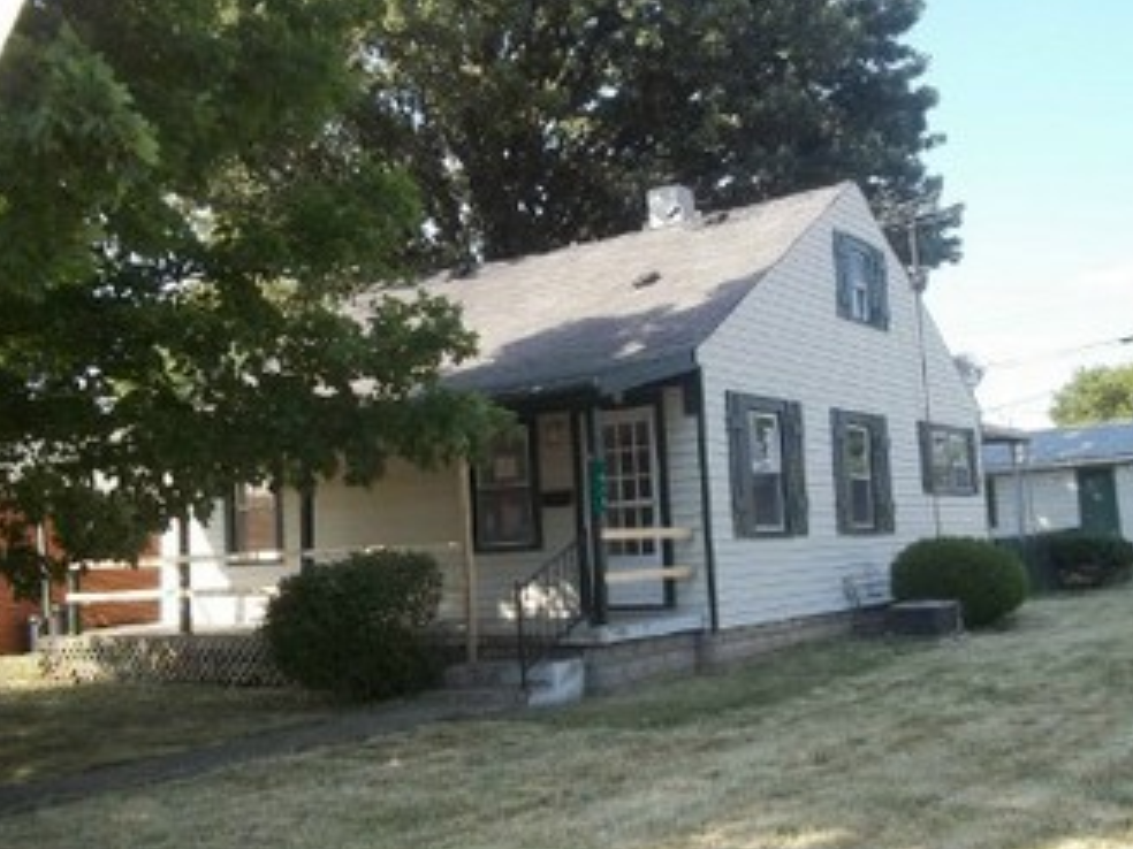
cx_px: 570
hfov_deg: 49.0
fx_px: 1244
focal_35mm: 38
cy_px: 411
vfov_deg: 37.7
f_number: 3.1
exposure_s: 1/250
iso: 64
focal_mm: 6.5
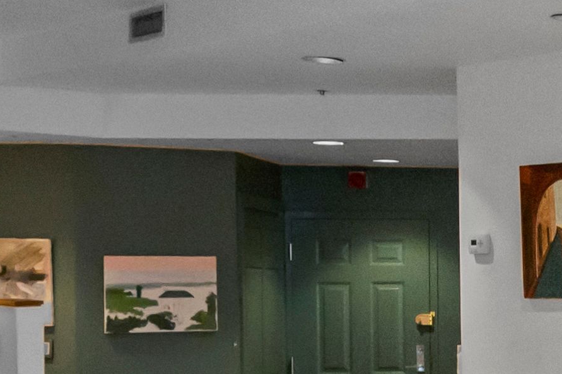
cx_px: 992
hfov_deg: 17.6
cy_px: 262
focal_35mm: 95
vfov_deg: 14.3
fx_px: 1482
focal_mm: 14
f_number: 5.6
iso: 1600
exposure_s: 1/125
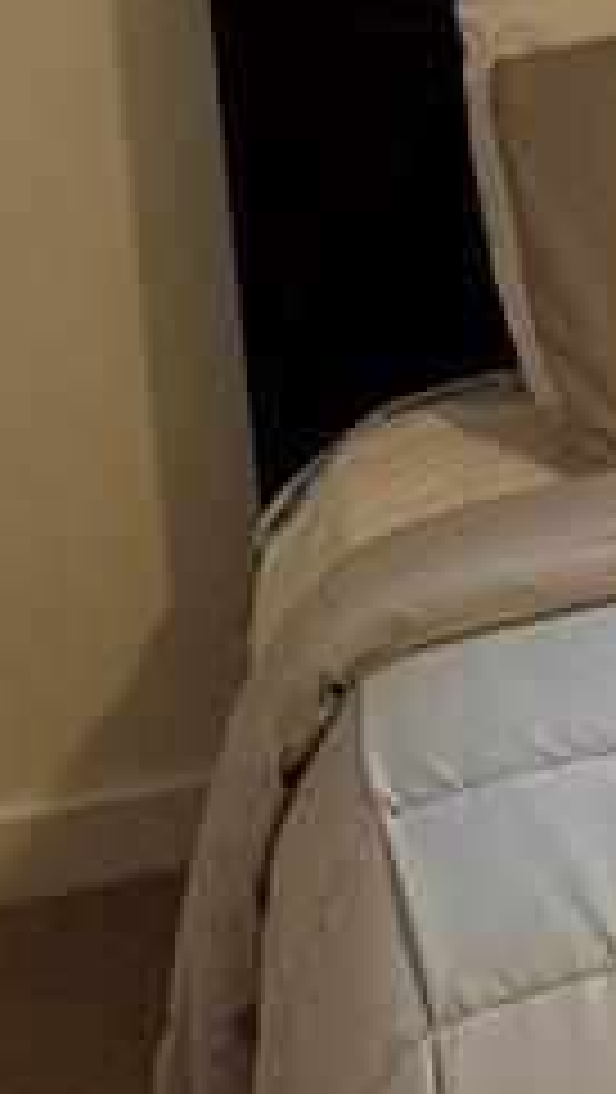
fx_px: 3189
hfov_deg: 8.9
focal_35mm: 110
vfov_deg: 18.8
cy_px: -77
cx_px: 1902
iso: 320
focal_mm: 6.76
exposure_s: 1/60
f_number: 1.78
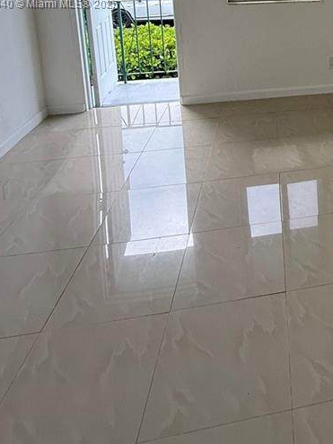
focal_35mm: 34
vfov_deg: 45.8
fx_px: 436
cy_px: 4
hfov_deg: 36.2
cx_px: 357
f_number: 2.2
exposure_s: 1/193
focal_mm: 2.22
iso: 64
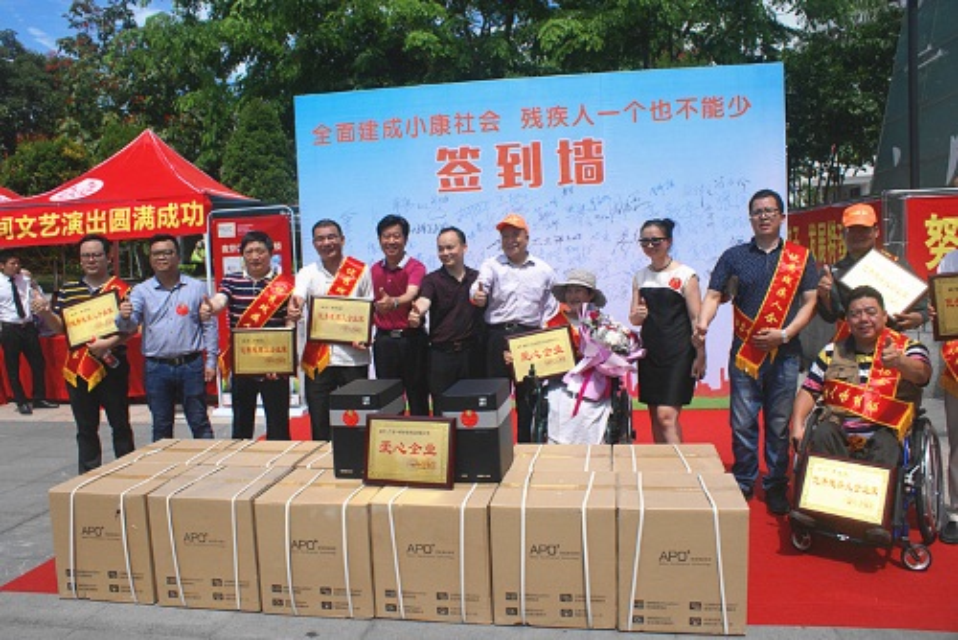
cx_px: 479
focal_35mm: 27
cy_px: 320
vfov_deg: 48.0
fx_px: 719
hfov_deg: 67.4
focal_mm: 18
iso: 100
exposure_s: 1/400
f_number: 5.6
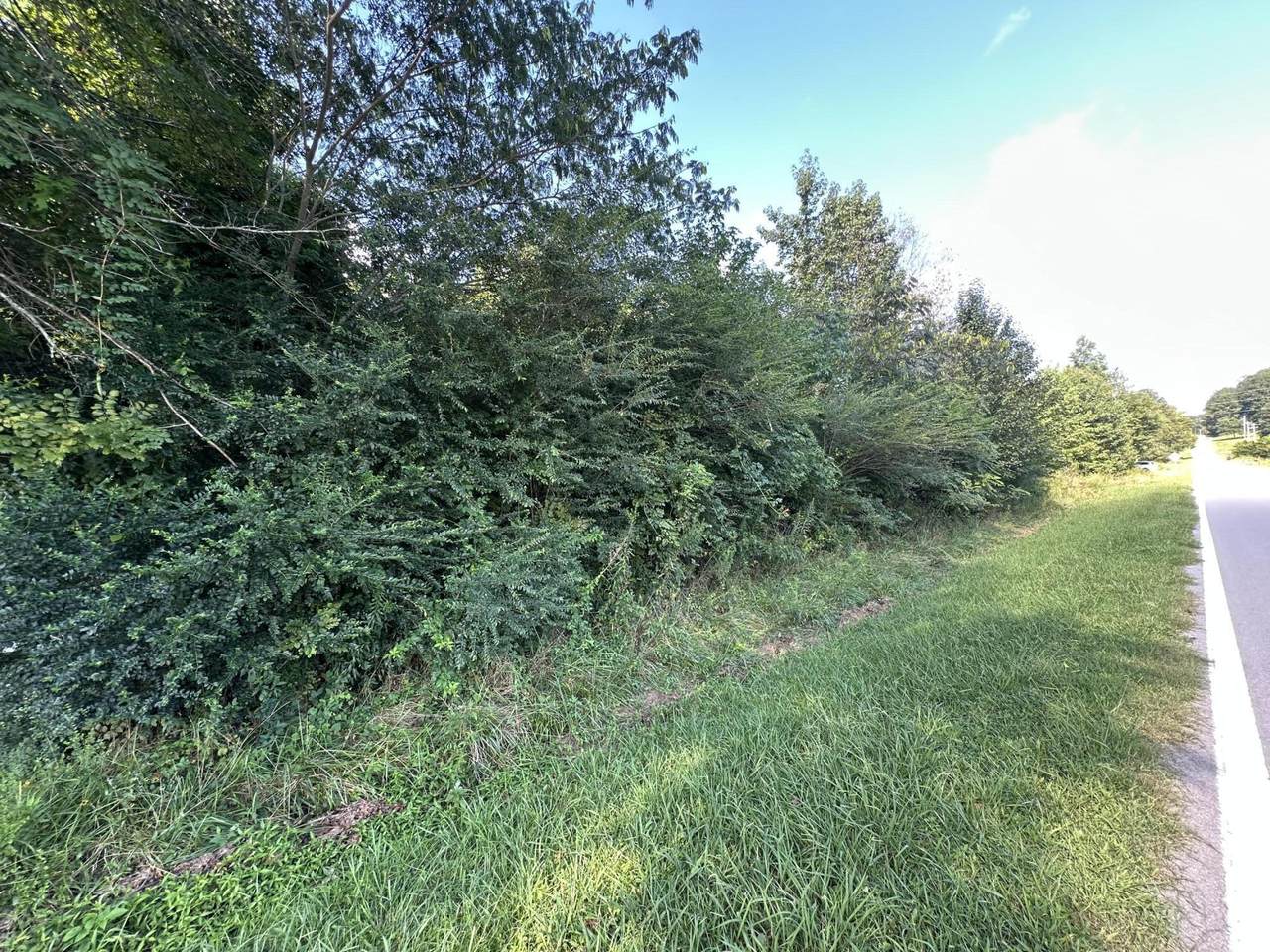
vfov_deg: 85.7
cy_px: 476
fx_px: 514
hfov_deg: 102.1
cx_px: 635
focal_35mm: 14
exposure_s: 1/99
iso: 64
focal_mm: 2.22
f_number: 2.2
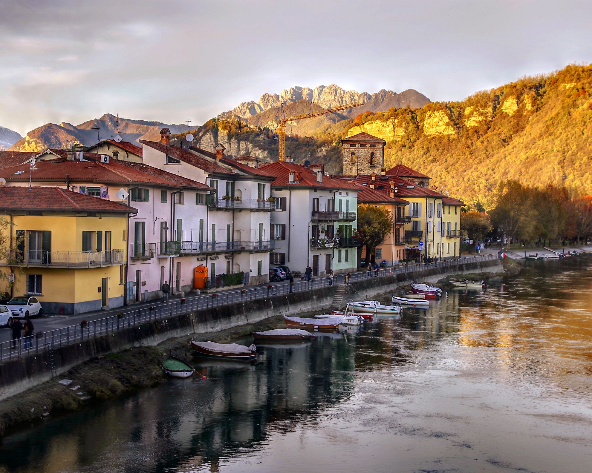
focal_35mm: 58
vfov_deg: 26.2
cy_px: 237
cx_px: 343
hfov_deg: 32.4
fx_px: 1016
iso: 100
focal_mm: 34.38
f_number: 4
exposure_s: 1/100
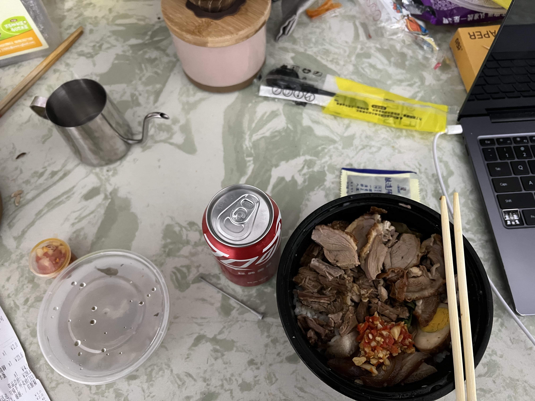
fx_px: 402
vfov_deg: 53.1
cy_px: 200
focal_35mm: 26
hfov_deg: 67.3
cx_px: 268
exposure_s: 1/33
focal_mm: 5.7
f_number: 1.5
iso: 500
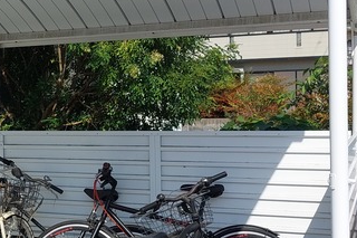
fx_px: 743
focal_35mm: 75
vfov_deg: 18.2
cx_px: -33
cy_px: 136
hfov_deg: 25.1
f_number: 1.8
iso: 25
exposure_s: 1/1478
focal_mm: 5.23
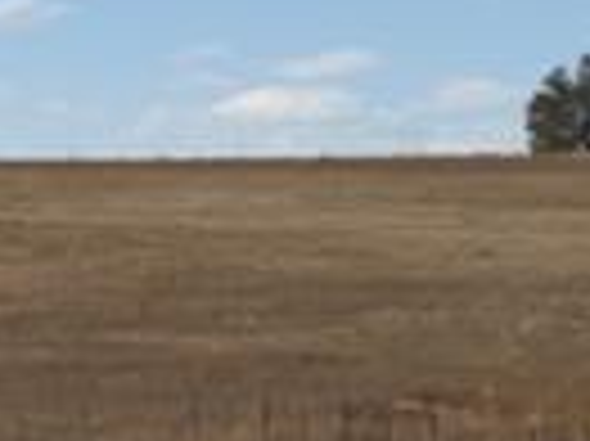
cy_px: 268
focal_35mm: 274
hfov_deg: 6.7
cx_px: -1049
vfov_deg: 5.4
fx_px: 4666
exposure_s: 1/11628
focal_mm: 6.76
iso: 100
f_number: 1.78
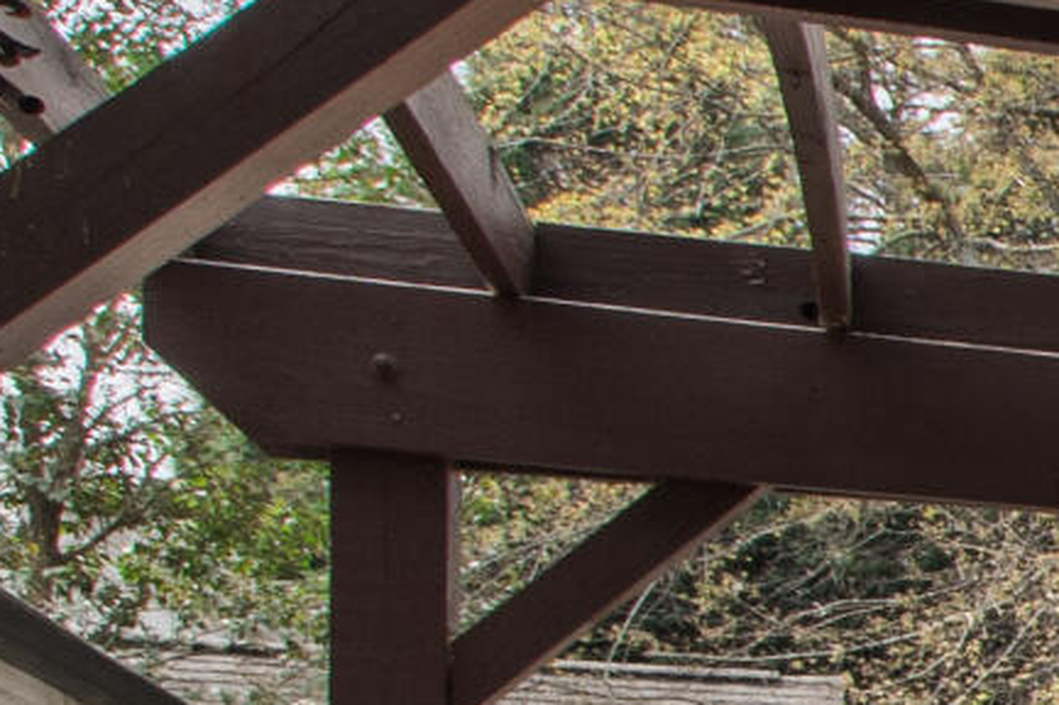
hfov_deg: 11.6
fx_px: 3057
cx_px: 3106
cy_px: 1187
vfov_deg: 12.3
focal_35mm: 104
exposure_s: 1/80
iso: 125
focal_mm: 10
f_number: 8
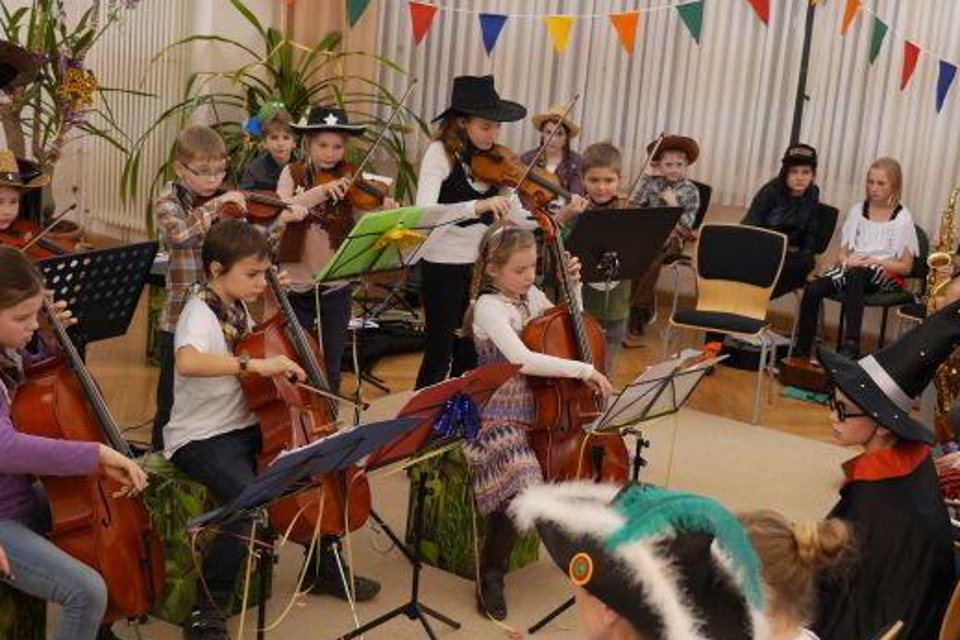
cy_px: 322
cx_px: 580
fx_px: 1547
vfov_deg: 23.4
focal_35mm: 58
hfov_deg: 34.4
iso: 640
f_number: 2.8
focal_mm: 20
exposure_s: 1/60
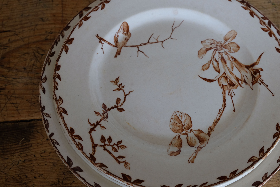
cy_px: 104
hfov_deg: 55.4
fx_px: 264
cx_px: 168
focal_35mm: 34
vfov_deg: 38.8
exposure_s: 1/60
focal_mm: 18
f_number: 4
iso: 1000
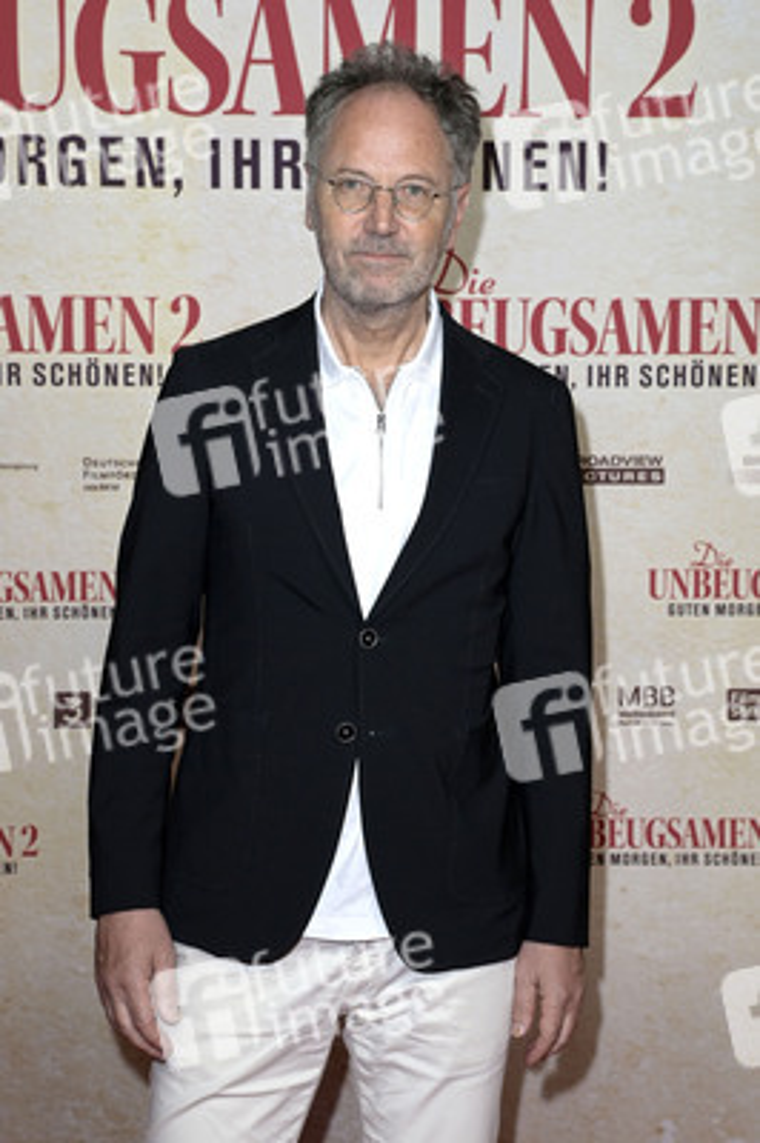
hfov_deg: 20.6
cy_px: 572
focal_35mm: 66
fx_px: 2093
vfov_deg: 30.5
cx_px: 380
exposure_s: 1/250
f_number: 5.6
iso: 800
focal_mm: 66
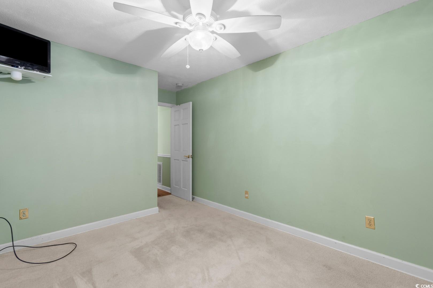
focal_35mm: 15
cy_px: 144
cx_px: 216
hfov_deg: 100.4
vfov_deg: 77.3
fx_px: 180
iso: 100
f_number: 4.5
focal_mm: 10
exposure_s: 4
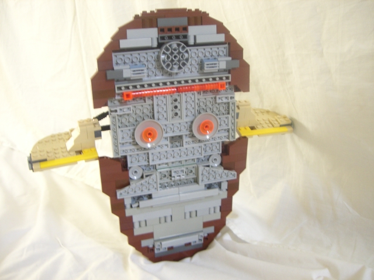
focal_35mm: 38
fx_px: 411
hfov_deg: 49.0
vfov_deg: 37.7
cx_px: 187
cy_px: 140
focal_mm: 6.2
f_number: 2.7
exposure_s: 1/13
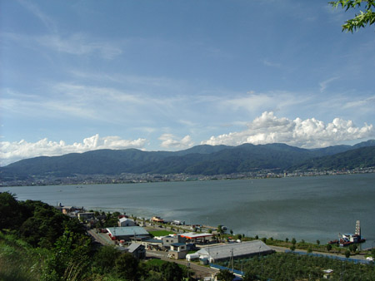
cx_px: 188
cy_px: 140
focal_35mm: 38
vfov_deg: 37.8
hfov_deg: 49.0
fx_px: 412
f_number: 4.8
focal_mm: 5.8
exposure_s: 1/500
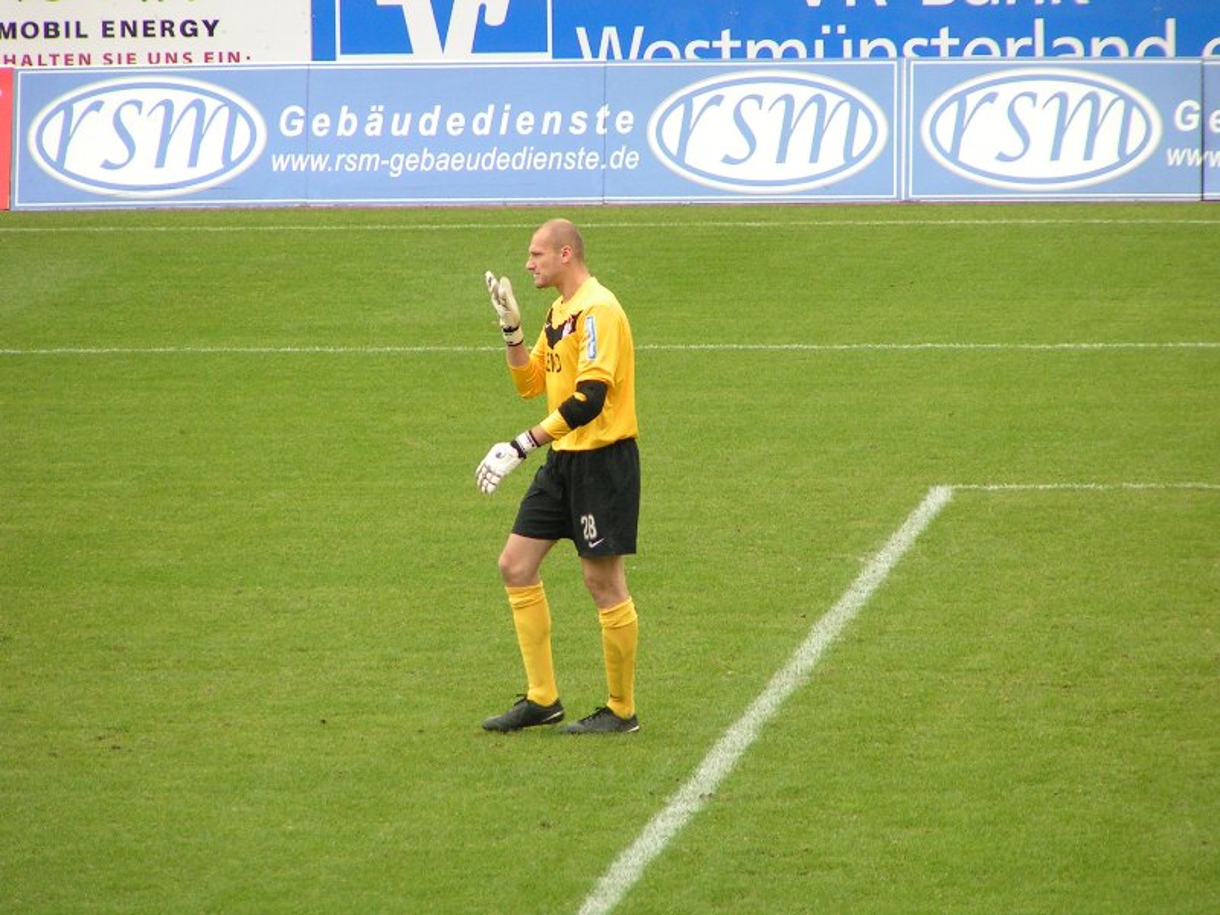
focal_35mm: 380
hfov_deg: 5.2
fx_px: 13393
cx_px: 610
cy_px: 458
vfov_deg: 3.9
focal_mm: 58
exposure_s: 1/400
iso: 160
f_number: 3.5
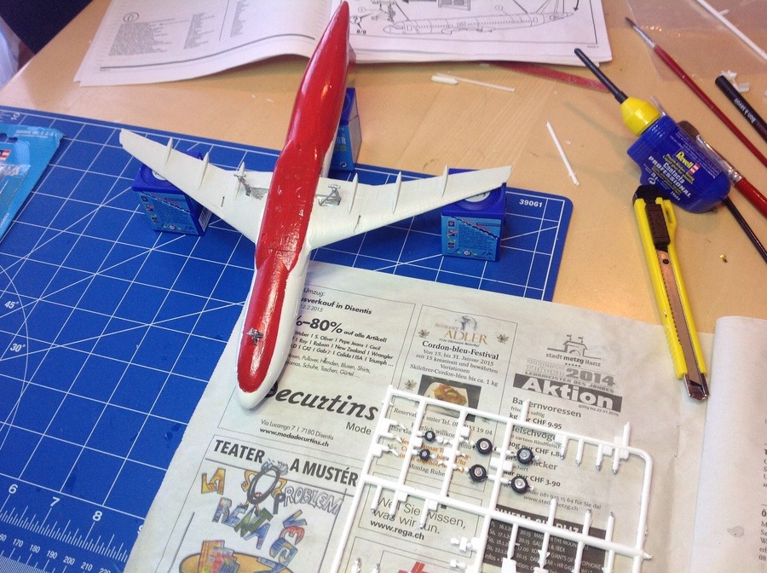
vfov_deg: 40.6
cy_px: 286
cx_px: 384
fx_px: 774
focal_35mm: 35
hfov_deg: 52.7
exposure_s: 1/50
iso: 64
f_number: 2.4
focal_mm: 4.28
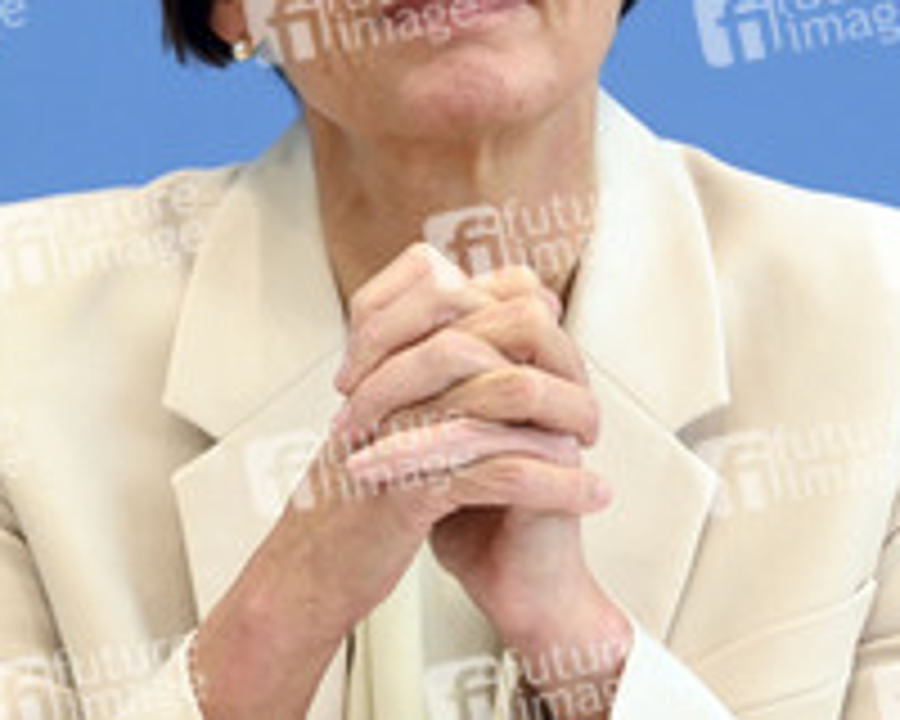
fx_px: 6766
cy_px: 126
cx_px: 421
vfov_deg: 6.1
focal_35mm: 254
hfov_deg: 7.6
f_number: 4.5
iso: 3200
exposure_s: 1/1000
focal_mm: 120
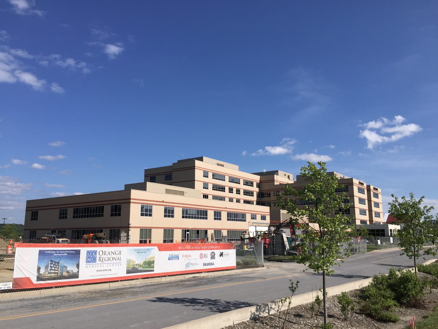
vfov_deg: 48.2
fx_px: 367
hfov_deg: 61.7
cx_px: 219
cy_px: 164
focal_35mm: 29
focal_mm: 4.15
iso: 32
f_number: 2.2
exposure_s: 1/3300
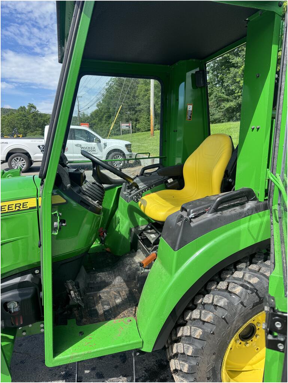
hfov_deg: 56.9
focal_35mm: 24
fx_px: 266
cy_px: 192
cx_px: 144
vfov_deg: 71.6
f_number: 1.78
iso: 80
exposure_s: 1/1767
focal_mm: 6.76
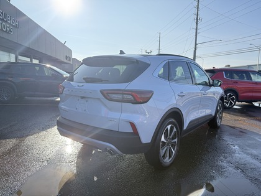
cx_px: 130
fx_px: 181
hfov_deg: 71.6
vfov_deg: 56.8
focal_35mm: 24
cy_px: 98
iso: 100
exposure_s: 1/2169
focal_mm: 6.76
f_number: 1.78
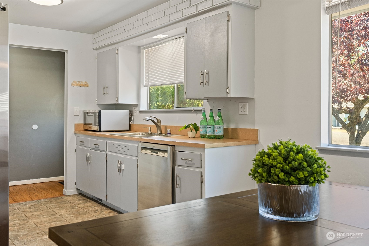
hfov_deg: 54.4
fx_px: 359
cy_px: 123
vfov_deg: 37.8
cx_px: 184
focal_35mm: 35
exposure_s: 1/5
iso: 1250
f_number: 7.1
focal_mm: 35
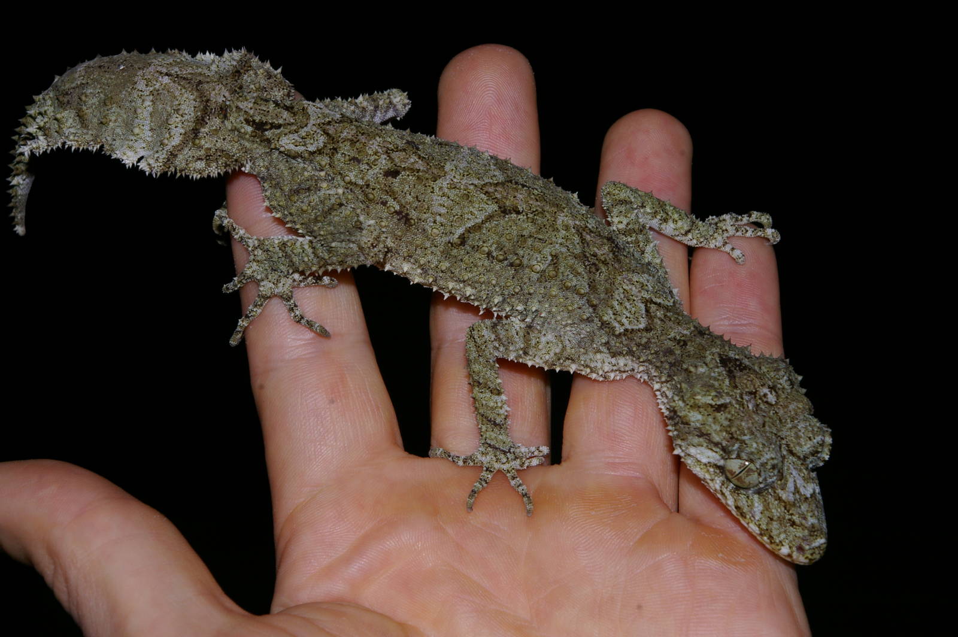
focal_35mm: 82
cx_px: 479
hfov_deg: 24.6
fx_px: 2194
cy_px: 318
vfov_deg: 16.5
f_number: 16
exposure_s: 1/60
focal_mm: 55
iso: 400
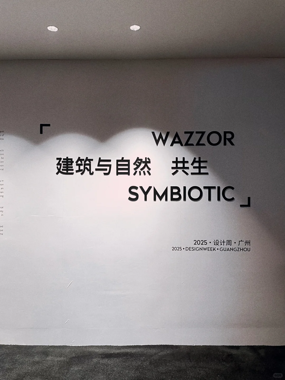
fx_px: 285
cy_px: 190
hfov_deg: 53.1
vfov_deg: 67.3
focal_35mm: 26
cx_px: 142
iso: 125
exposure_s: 1/50
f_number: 1.6
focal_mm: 4.2
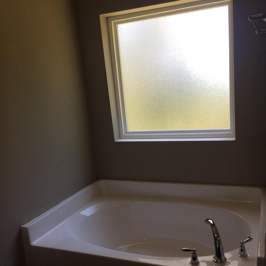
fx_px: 304
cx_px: 135
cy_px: 158
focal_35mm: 35
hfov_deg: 47.2
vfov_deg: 47.0
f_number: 2.2
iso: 64
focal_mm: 4.15
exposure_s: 1/120
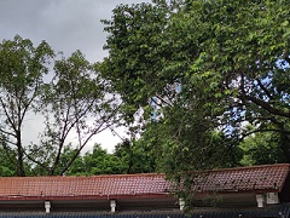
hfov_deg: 28.9
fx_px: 503
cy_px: 203
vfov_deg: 23.6
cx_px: -34
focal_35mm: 60
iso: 50
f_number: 1.69
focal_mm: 6.72
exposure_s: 1/1110
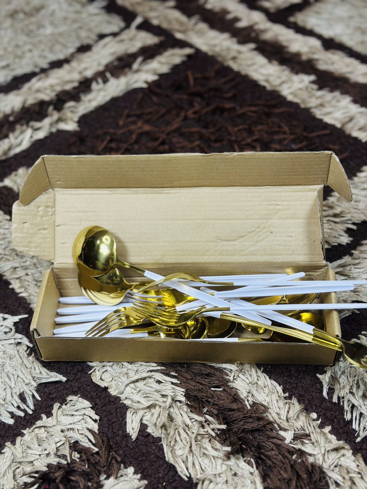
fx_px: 679
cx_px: 184
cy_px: 244
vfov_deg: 39.7
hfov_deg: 30.3
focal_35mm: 48
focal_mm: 6.86
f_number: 1.78
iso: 80
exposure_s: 1/200
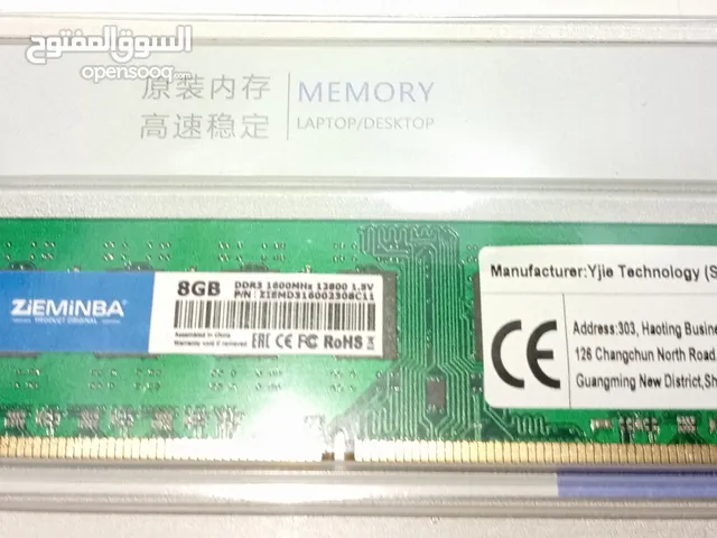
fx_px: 559
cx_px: 358
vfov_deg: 51.4
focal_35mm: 27
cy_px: 269
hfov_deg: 65.3
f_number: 1.8
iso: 350
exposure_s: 1/33.3
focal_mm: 3.98
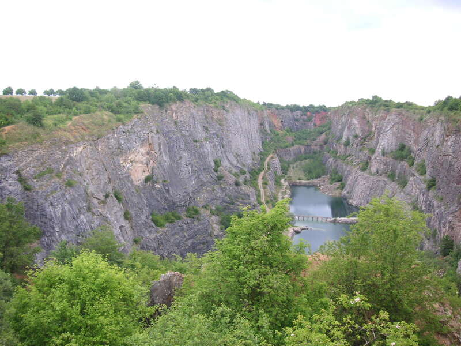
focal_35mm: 37
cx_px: 230
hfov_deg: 50.1
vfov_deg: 38.7
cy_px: 173
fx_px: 493
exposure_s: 1/180
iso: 50
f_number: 2.8
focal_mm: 6.1
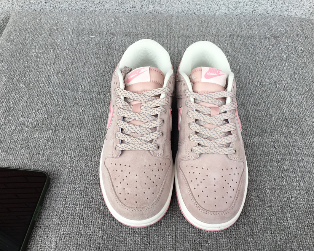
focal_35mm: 33
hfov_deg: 54.2
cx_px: 168
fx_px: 307
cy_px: 128
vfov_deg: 44.5
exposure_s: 1/100
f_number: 2.4
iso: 32
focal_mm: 3.3
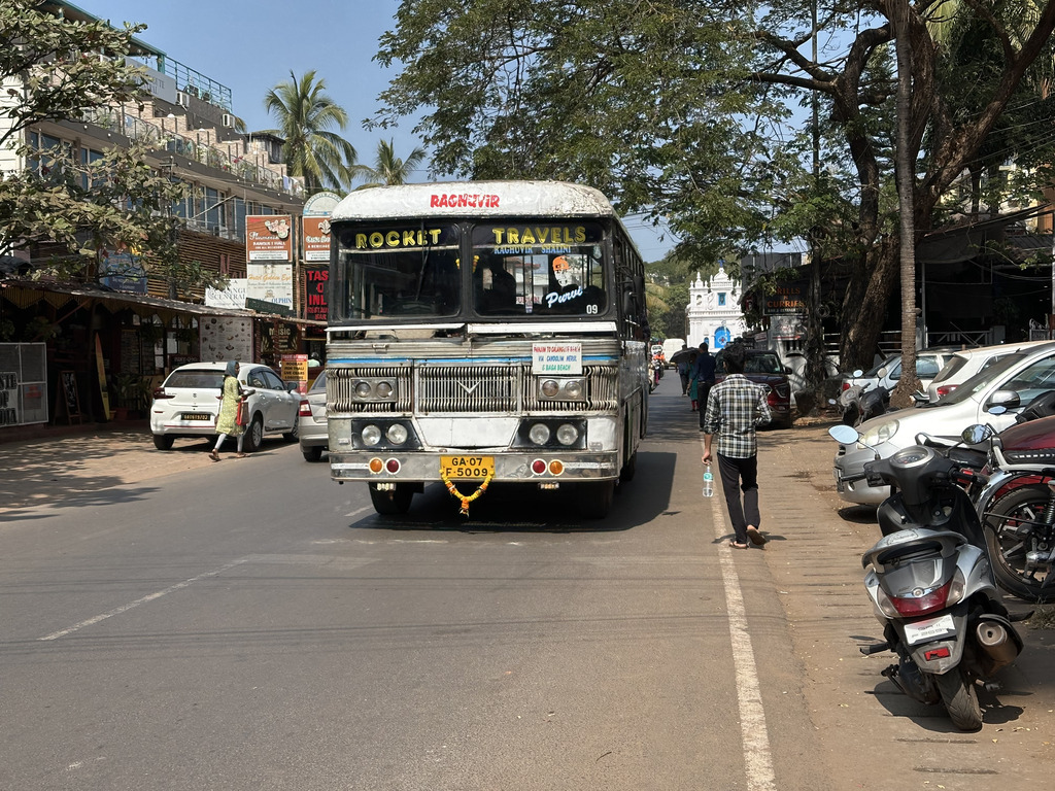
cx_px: 528
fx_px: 1463
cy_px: 396
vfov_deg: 30.3
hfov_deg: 39.7
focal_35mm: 48
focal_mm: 6.86
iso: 64
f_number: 1.78
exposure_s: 1/3155
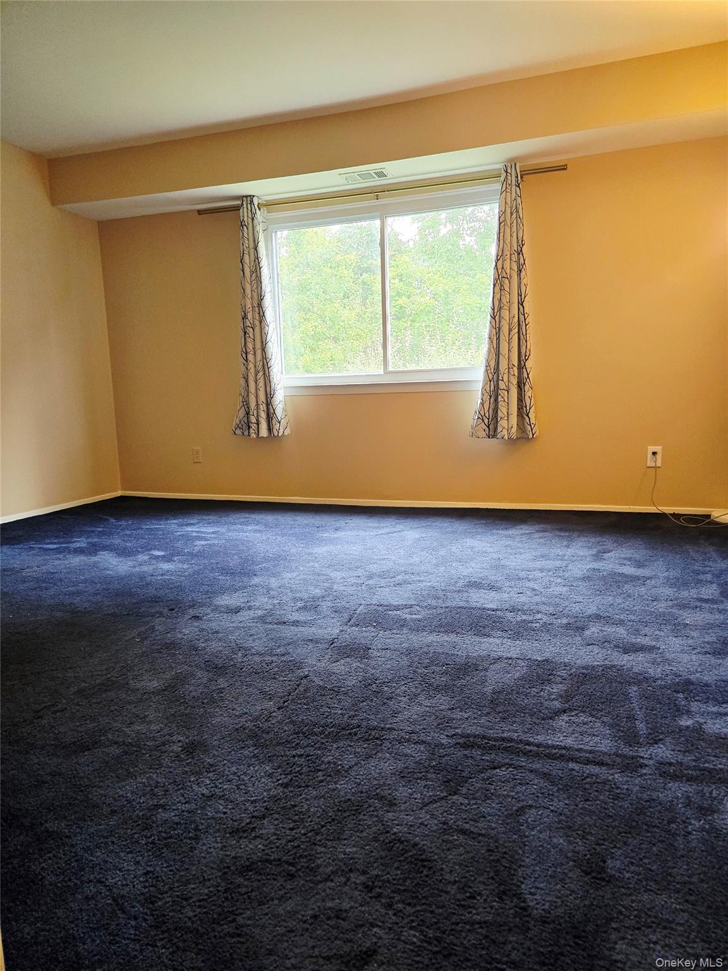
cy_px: 486
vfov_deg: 73.9
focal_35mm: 23
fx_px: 645
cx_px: 364
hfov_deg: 58.9
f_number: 1.8
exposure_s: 1/120
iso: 500
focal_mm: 5.4
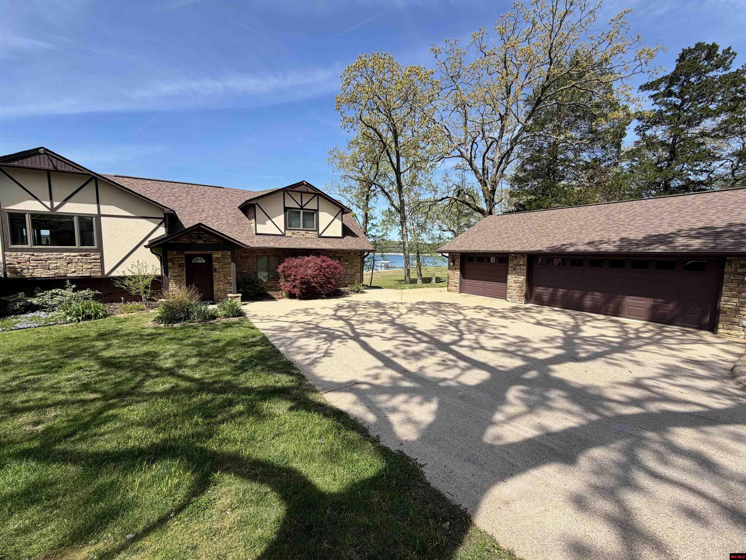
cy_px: 280
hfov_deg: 102.1
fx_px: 302
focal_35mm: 14
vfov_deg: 85.7
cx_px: 373
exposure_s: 1/770
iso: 25
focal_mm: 2.22
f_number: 2.2
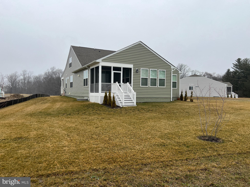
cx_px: 125
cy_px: 94
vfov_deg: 53.1
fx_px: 188
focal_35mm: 26
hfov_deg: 67.3
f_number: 1.5
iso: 50
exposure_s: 1/2841
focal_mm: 5.7
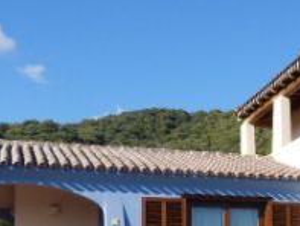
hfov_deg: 23.7
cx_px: 347
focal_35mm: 76
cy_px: 264
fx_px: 659
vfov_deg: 18.5
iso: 100
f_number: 4
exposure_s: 1/800
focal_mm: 4.5
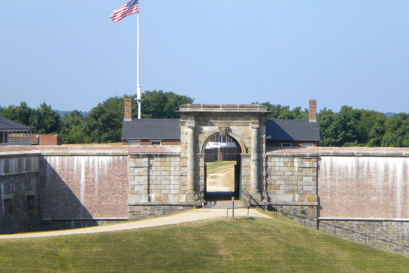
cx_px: 221
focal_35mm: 125
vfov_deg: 11.0
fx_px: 1420
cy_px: 128
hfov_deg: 16.4
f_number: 5.9
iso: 114
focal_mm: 18.9
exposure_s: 1/500
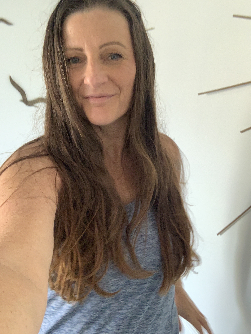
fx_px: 309
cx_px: 126
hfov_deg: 44.2
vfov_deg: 56.8
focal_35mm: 32
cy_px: 167
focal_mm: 2.87
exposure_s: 1/40
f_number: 2.2
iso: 320
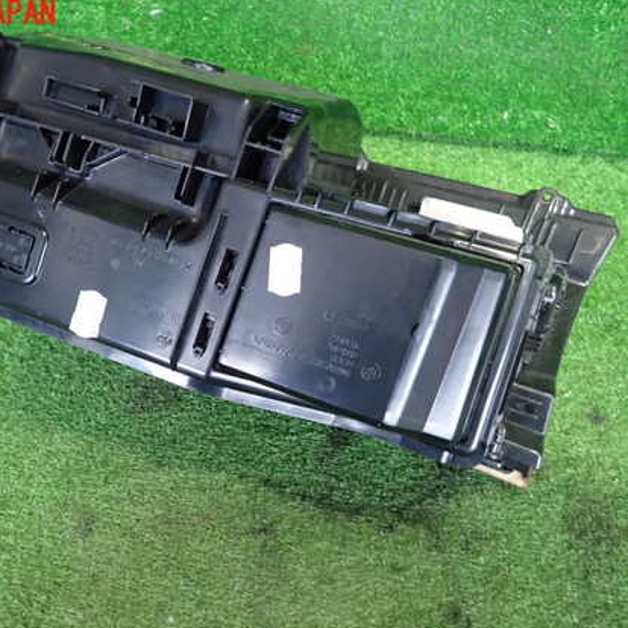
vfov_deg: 51.1
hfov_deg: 50.6
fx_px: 657
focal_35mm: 32
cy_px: 337
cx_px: 235
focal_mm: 4.5
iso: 640
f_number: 2
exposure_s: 1/30
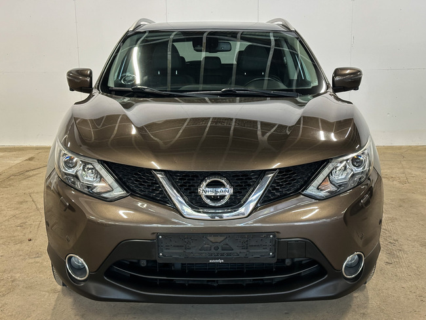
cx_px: 213
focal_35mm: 48
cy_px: 160
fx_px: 591
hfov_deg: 39.6
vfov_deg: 30.3
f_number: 1.8
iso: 250
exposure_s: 1/50
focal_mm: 6.86
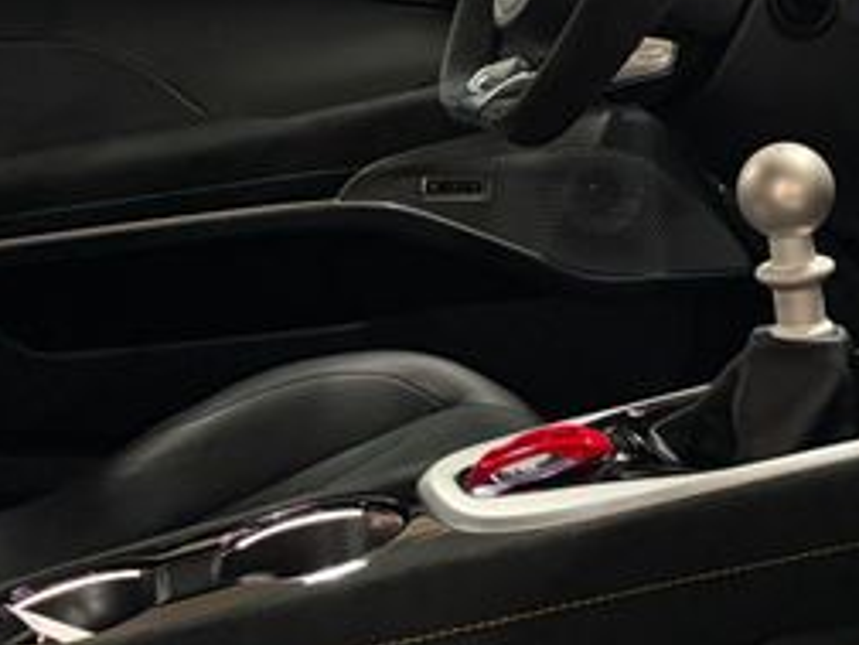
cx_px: 617
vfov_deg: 22.2
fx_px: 1638
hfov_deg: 29.0
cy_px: 239
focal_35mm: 66
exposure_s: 1/30
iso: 800
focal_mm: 5.96
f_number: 1.6
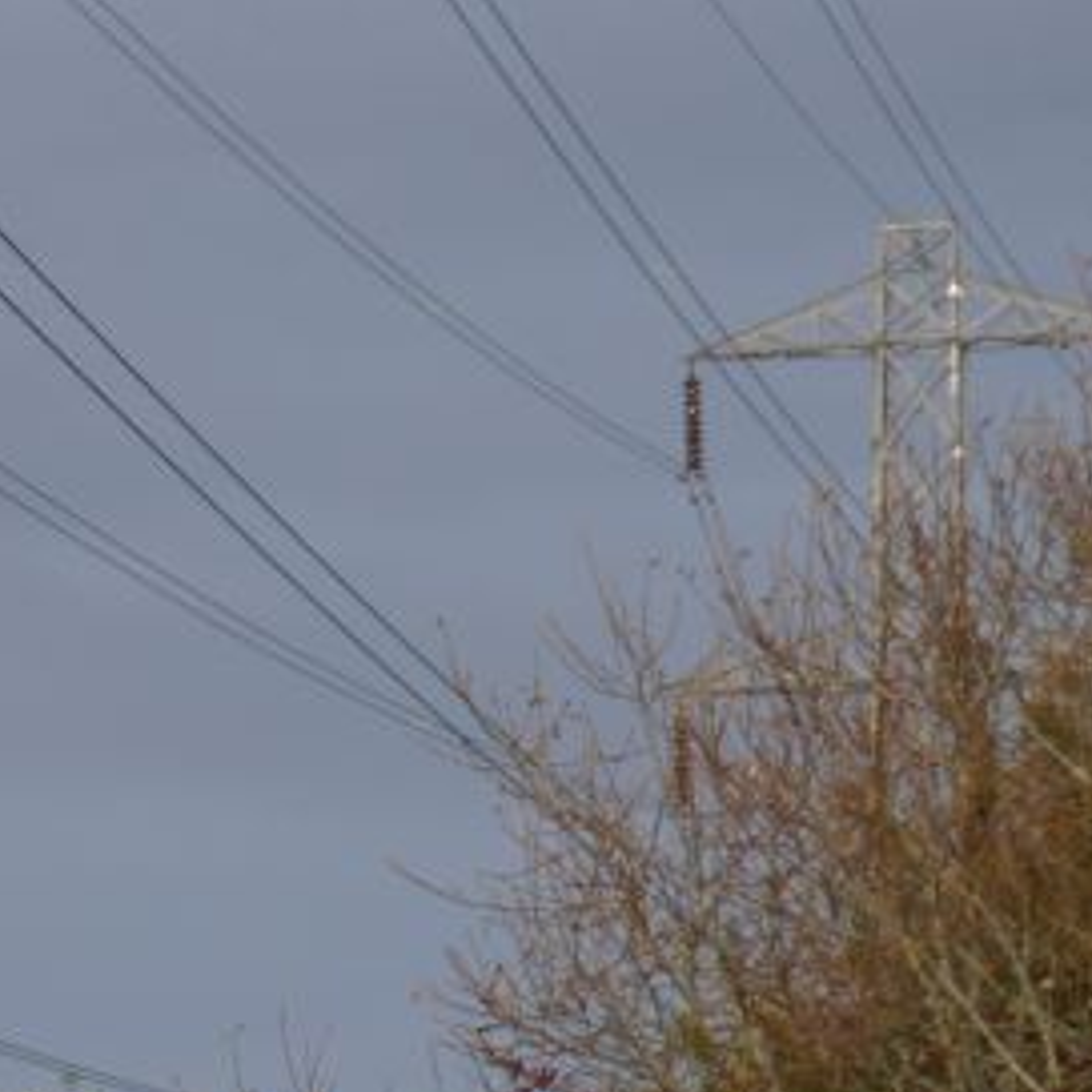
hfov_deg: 5.5
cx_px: -1586
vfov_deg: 5.6
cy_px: 2003
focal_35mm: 308
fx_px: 10975
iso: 100
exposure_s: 1/200
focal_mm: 41
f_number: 5.6
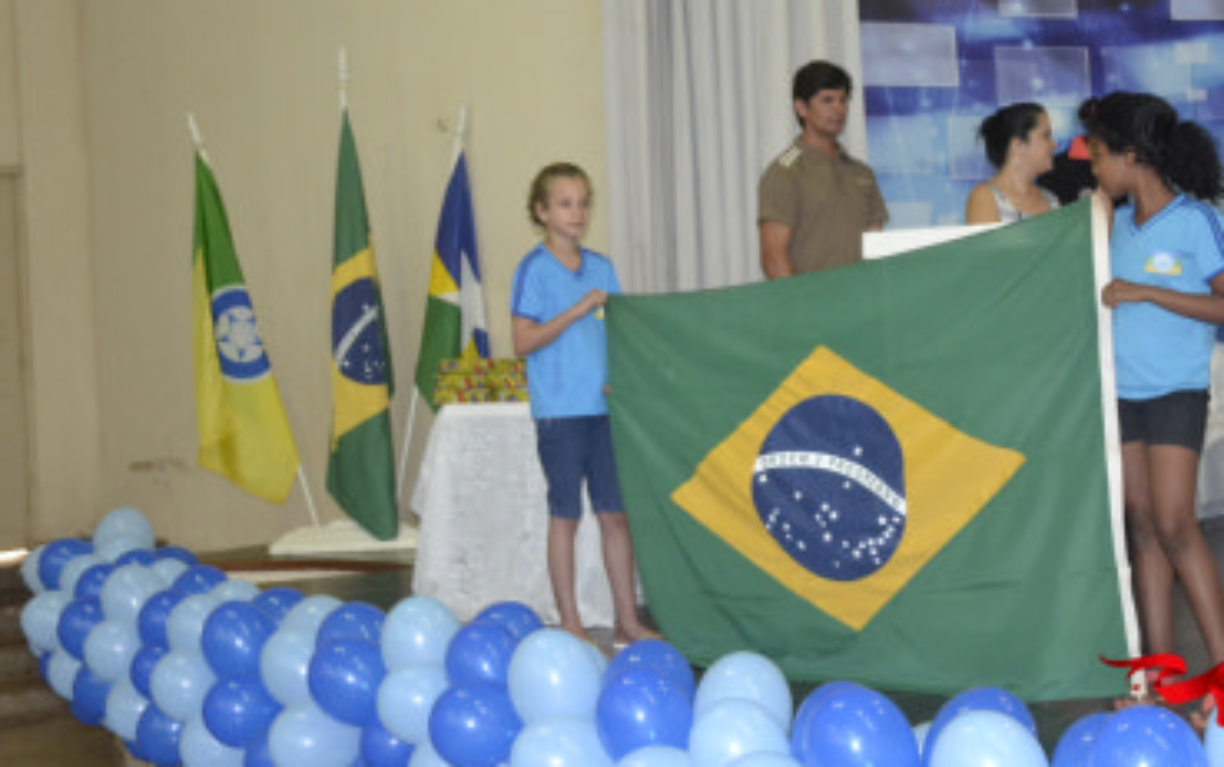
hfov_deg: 35.0
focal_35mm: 58
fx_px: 1936
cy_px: 324
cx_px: 736
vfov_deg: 22.4
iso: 3200
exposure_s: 1/60
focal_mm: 28
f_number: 4
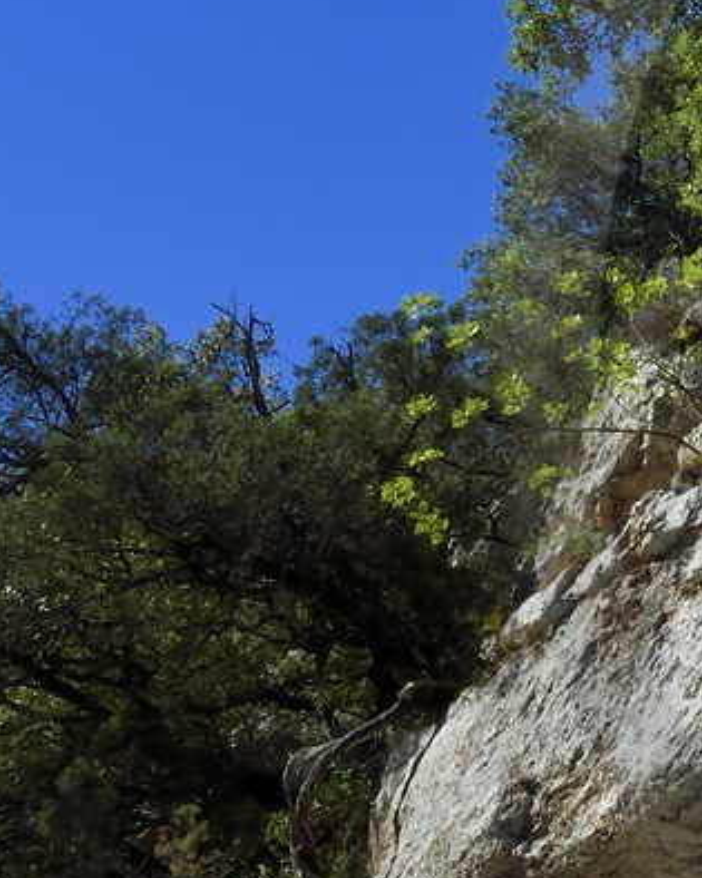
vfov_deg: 19.4
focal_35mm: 99
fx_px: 2572
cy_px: 365
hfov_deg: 13.3
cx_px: 1417
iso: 200
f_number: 14
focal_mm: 26
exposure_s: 1/250
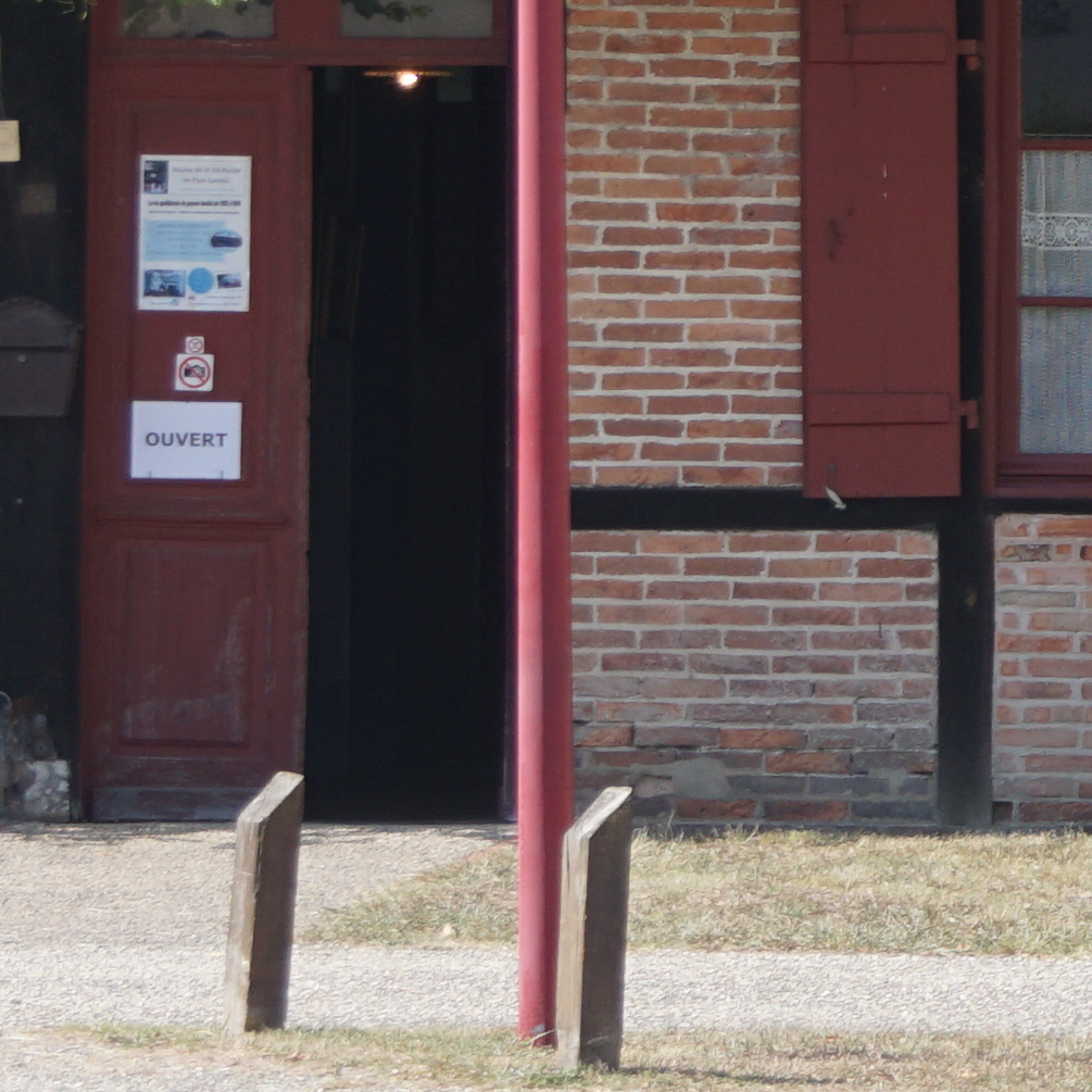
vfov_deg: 4.2
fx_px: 14938
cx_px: 1656
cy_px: 81
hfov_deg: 4.2
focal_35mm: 419
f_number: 6.3
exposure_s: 1/250
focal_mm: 55
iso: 100
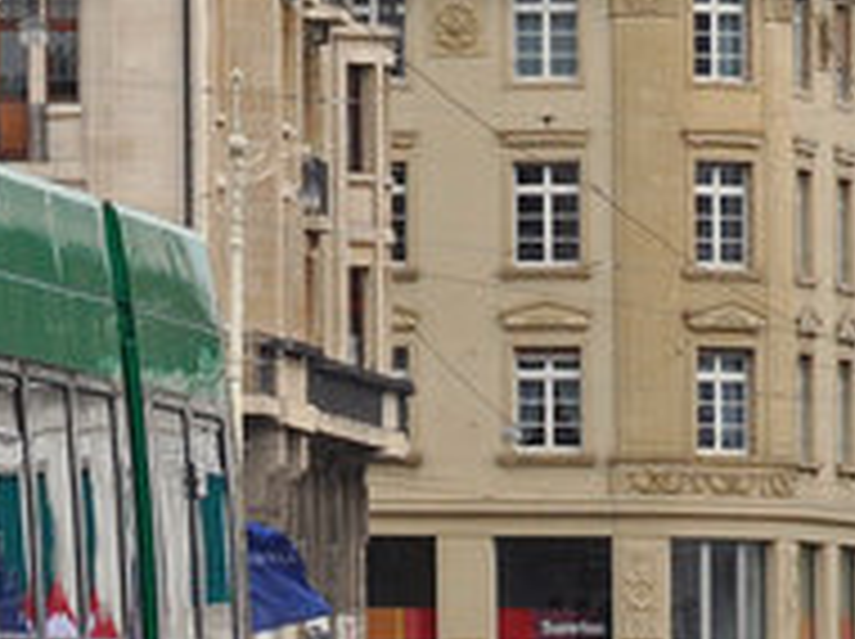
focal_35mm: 474
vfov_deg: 3.1
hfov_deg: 4.0
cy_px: -191
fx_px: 11693
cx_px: -1755
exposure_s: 1/800
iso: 400
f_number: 8
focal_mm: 52
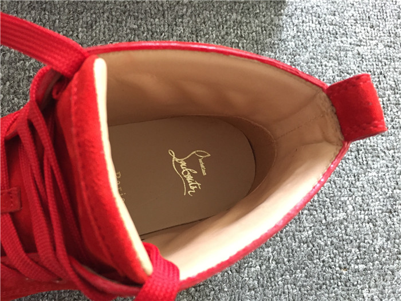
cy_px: 150
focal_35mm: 29
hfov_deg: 61.7
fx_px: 336
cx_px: 200
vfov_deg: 48.2
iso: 250
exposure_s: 1/25
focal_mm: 4.15
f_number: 2.2
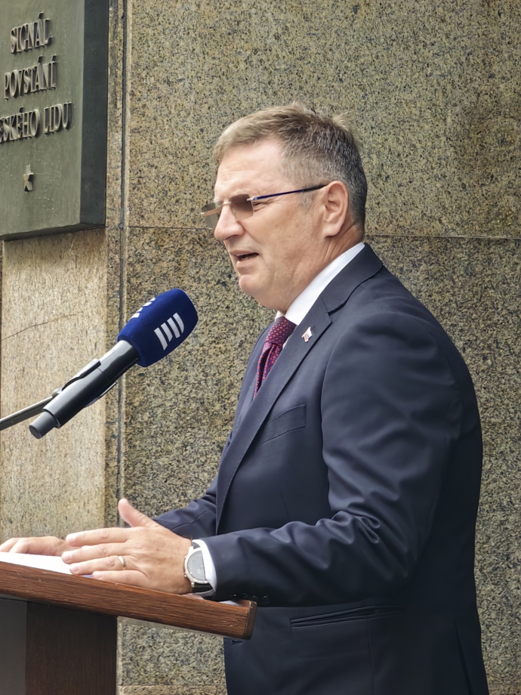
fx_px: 4836
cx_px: 260
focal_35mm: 241
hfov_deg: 6.2
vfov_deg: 8.2
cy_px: 348
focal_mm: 16.85
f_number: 3.5
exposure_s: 1/50
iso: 100
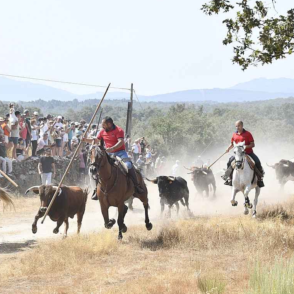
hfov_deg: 10.9
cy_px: 144
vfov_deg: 10.9
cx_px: 123
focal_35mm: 161
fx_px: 1547
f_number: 7.1
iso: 250
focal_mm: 120
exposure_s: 1/400
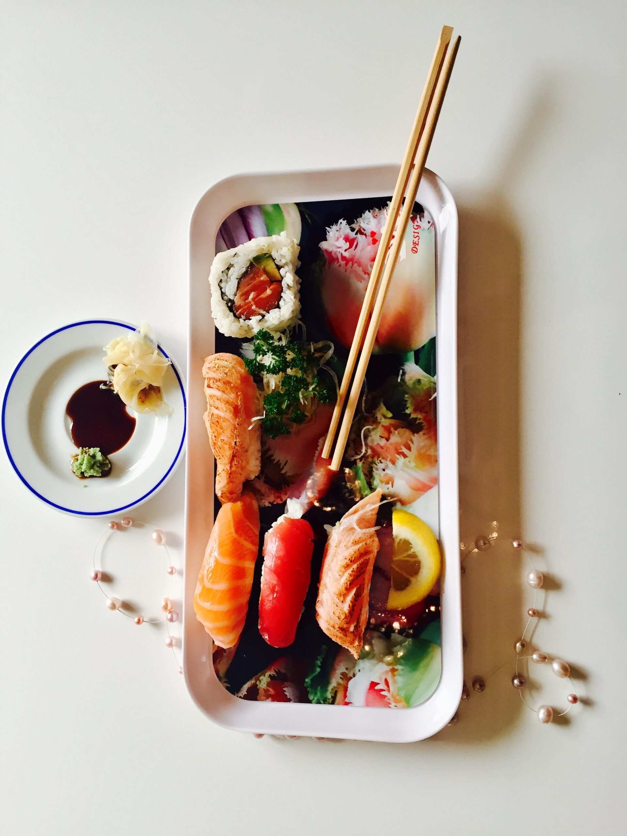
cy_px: 418
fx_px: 700
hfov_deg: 48.2
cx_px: 314
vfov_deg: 61.7
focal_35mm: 29
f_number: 2.2
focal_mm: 4.15
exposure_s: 1/33
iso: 40
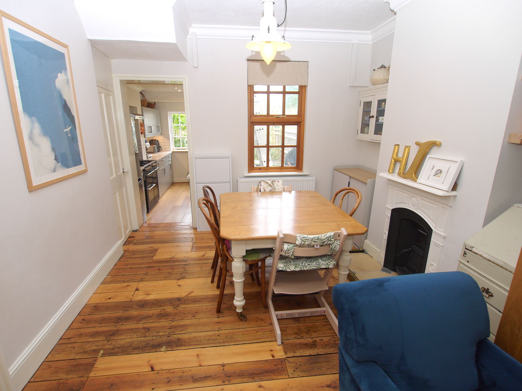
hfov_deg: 87.8
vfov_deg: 71.6
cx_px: 261
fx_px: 271
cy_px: 196
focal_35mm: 18
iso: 100
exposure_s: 1/60
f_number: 4
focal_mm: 9
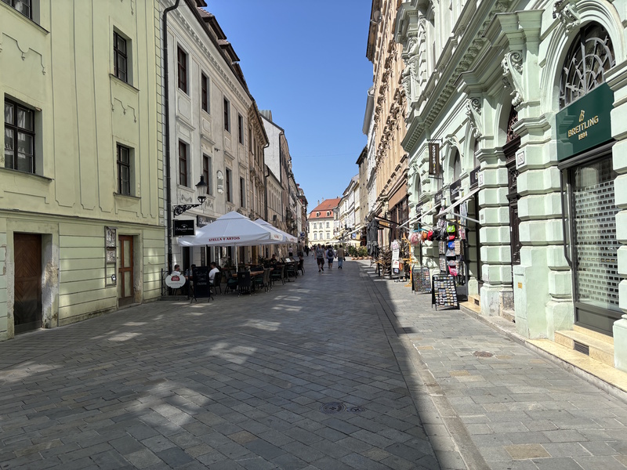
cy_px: 235
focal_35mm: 26
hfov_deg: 67.3
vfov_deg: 53.1
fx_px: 471
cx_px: 314
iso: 50
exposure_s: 1/3534
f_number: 1.6
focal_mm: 5.96
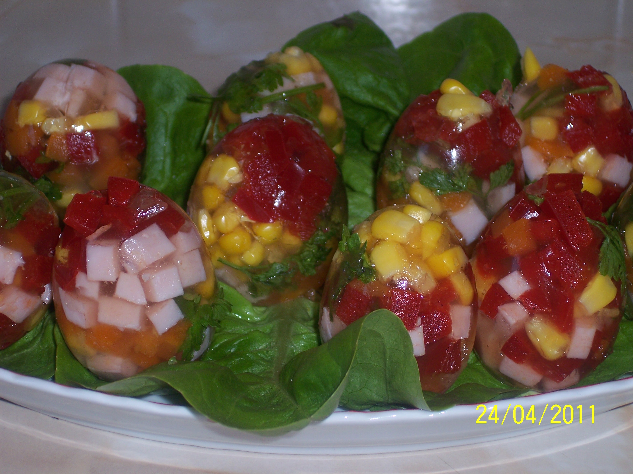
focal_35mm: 117
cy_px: 237
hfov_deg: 16.8
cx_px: 316
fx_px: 2140
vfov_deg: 12.7
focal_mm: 24
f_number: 4.8
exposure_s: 1/125
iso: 100
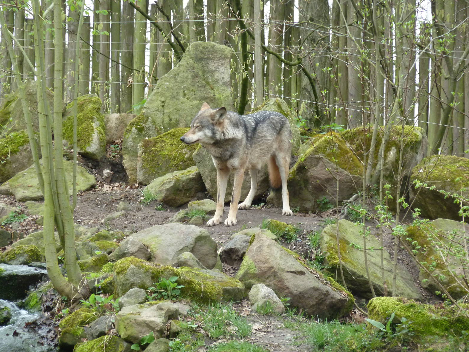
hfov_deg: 6.5
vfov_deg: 4.9
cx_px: 236
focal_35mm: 305
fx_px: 4132
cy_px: 174
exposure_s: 1/125
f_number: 4.9
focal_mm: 49.2
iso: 250
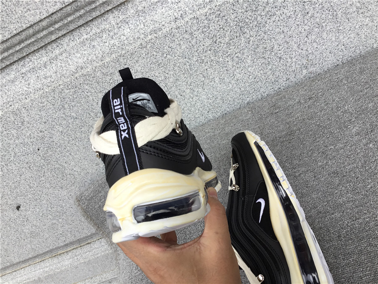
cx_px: 189
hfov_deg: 58.4
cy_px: 142
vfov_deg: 45.4
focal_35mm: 31
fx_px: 339
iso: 25
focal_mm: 3.3
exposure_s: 1/131
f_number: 2.4
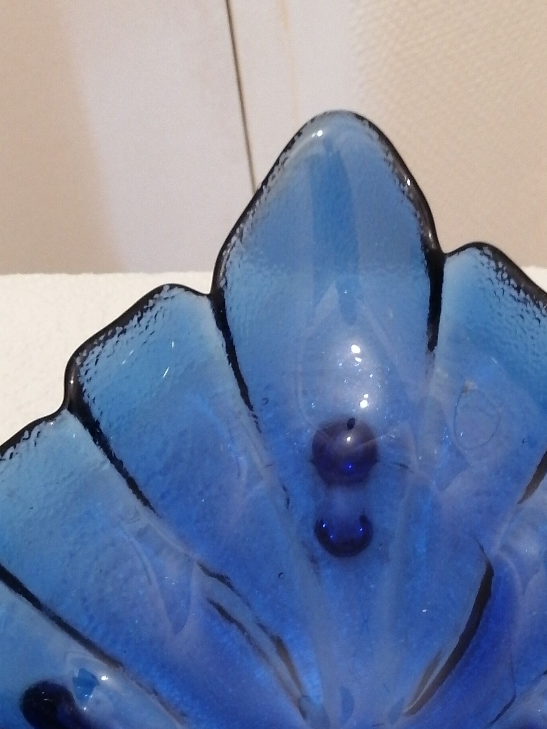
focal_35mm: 65
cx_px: 372
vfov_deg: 29.3
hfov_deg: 22.5
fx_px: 1370
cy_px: 561
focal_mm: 3.96
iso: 400
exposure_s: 1/33.3
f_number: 1.8
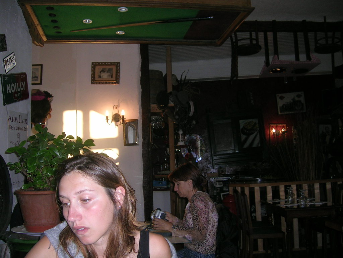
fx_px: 347
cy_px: 129
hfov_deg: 52.6
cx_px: 172
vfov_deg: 40.7
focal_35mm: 35
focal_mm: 5.4
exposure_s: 1/60.1
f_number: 2.8
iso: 54
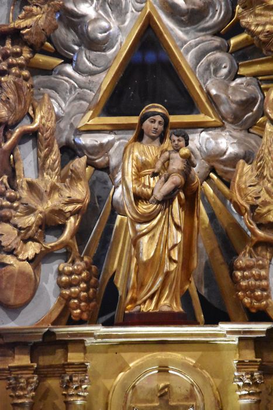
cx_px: 136
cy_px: 205
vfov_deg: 6.9
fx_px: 3411
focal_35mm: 300
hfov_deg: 4.6
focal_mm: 200
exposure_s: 1/125
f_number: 5.6
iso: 12800
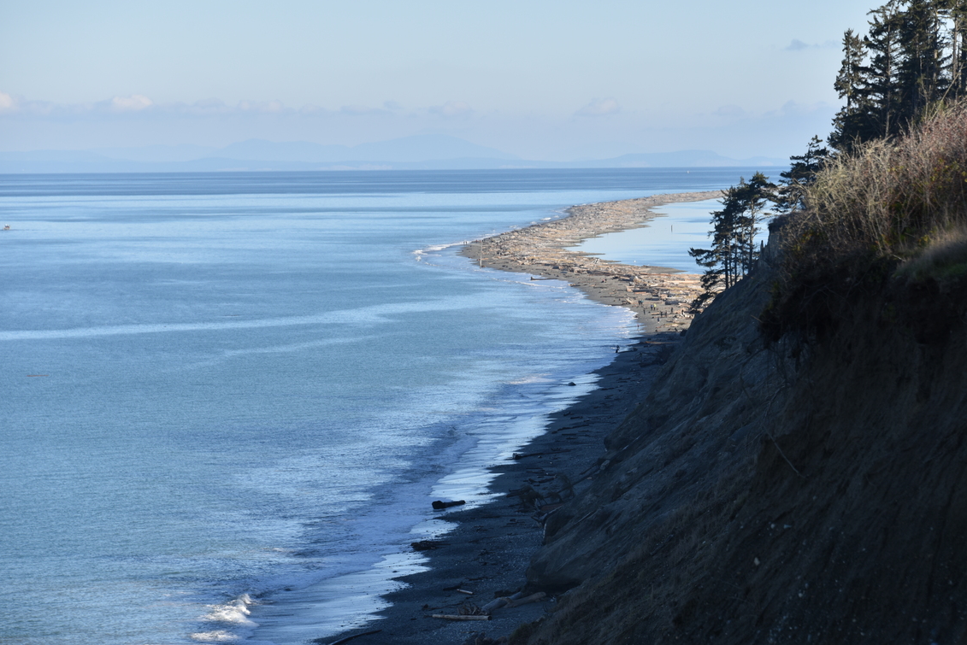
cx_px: 531
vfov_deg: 7.6
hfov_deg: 11.4
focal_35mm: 181
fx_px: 4863
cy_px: 313
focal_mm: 160
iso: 100
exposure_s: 1/320
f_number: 8
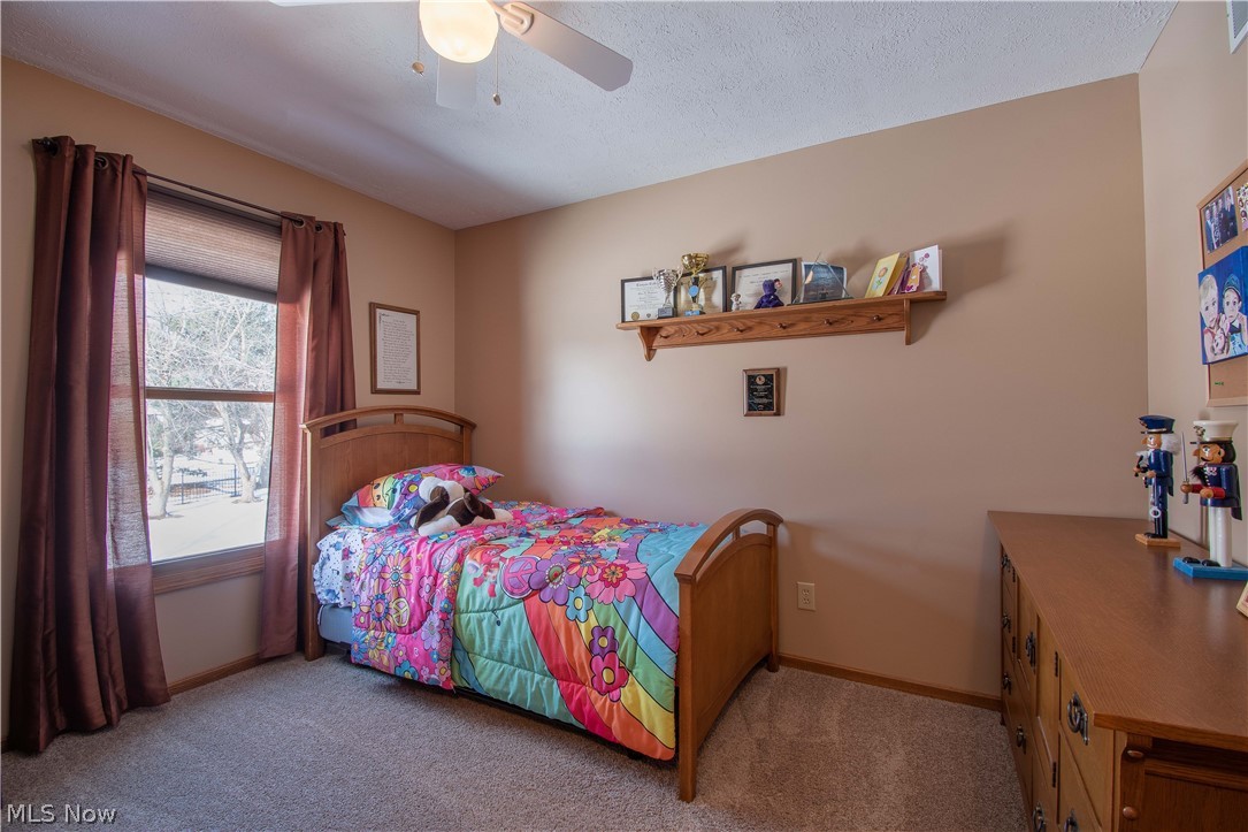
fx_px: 520
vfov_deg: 77.3
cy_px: 416
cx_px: 624
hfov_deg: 100.4
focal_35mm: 15
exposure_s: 1
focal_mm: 10
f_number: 11
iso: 250
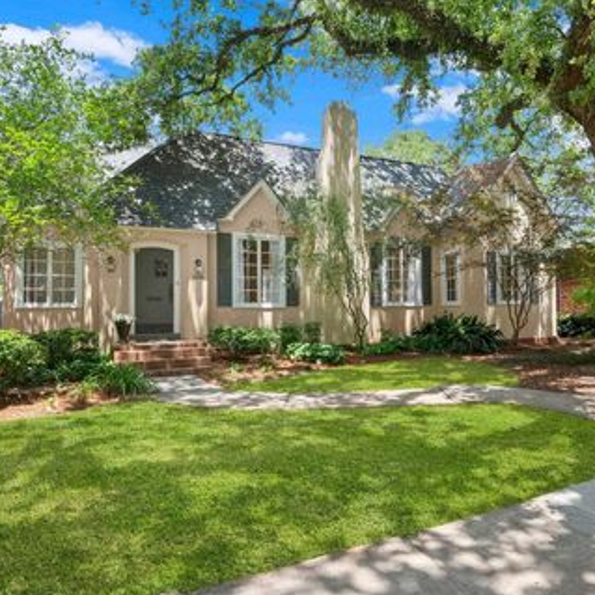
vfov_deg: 63.6
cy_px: 296
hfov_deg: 63.0
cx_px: 358
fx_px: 480
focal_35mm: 25
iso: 320
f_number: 10
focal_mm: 18.5
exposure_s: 1/160
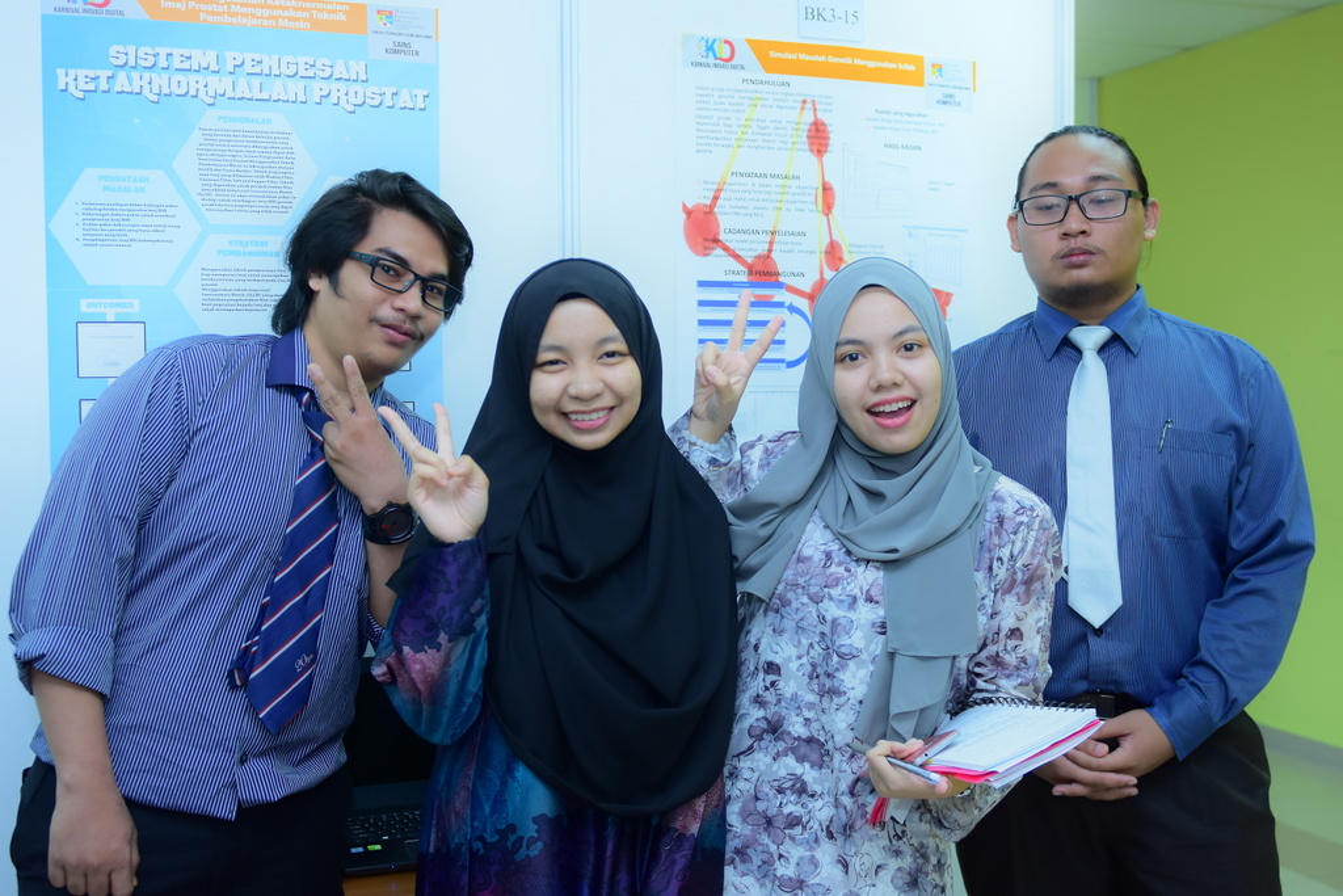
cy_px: 448
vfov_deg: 36.9
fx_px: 1343
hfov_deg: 53.1
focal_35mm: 36
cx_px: 672
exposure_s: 1/125
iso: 800
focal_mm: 24
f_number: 2.8
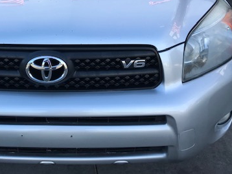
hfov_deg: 36.9
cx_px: 49
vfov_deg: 28.2
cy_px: 23
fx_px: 335
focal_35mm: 50
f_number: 1.8
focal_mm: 3.99
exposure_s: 1/595
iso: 20
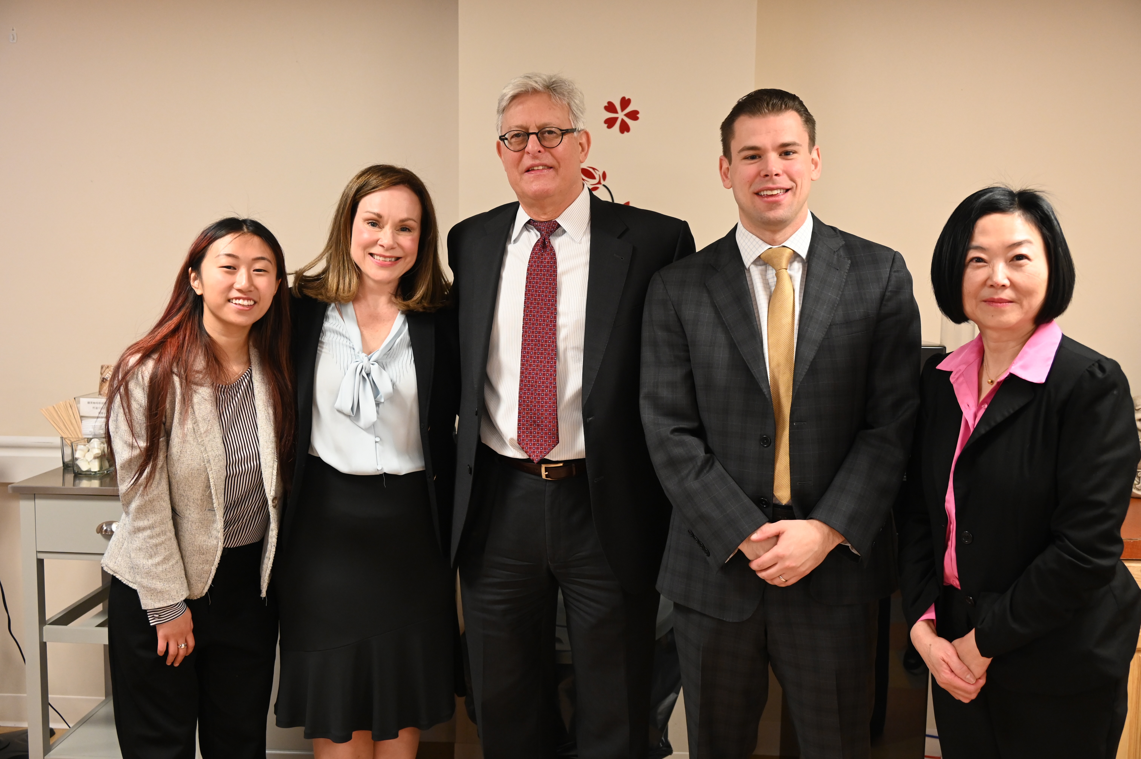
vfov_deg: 37.8
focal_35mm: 35
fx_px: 1109
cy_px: 380
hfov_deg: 54.5
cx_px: 570
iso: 2800
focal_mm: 35
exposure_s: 1/40
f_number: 4.8
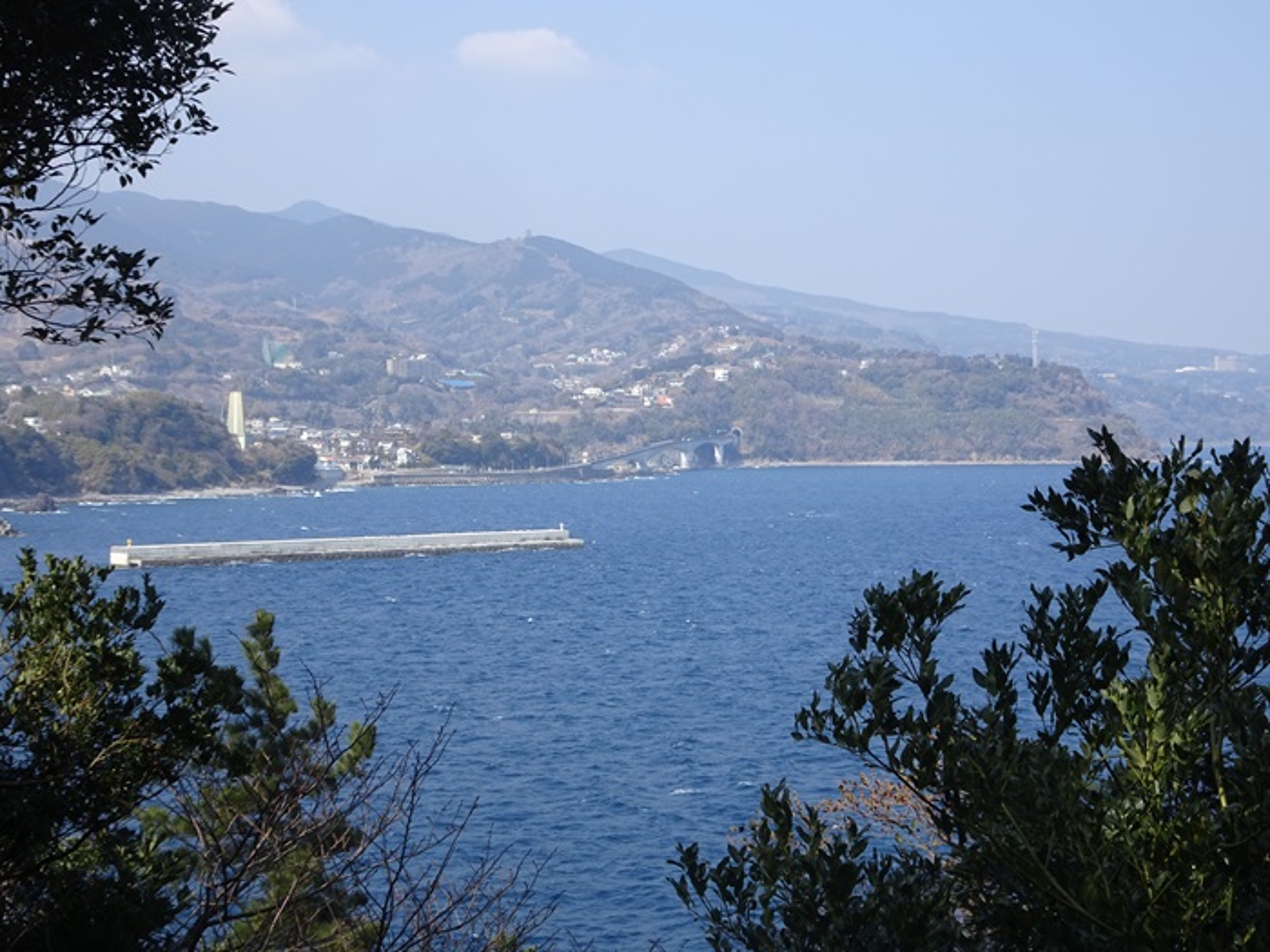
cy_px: 476
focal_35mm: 62
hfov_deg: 31.2
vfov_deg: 23.7
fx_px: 2275
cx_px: 635
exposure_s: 1/320
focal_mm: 10.59
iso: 80
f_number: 4.5
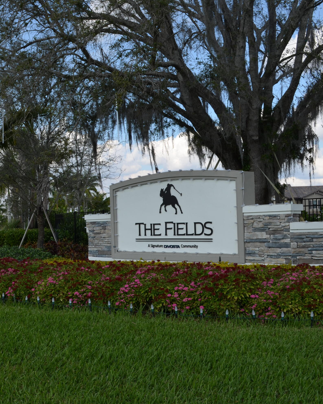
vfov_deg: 36.7
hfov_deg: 29.0
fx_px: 609
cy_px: 202
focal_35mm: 51
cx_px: 61
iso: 140
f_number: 8
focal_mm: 24
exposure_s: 1/250
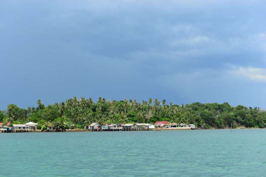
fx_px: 458
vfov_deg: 21.9
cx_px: 133
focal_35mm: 62
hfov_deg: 32.4
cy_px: 88
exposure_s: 1/250
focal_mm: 62
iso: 100
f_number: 8
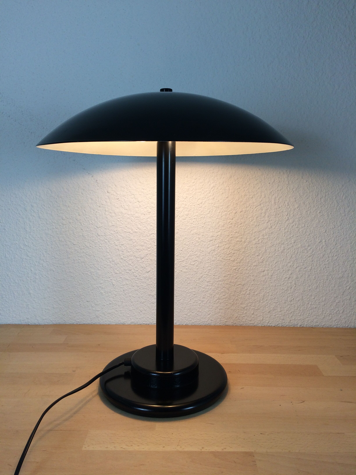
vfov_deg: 61.7
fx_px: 398
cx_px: 178
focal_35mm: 29
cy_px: 238
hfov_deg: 48.2
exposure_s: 1/100
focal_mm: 4.15
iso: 50
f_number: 2.2
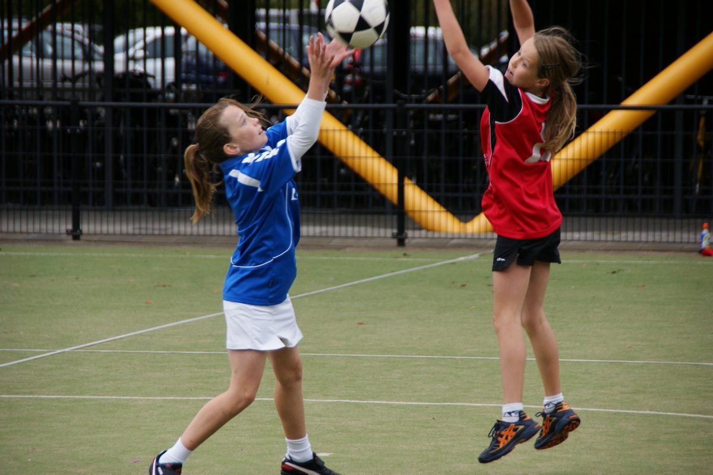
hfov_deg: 9.2
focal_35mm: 225
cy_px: 238
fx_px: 4454
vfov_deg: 6.1
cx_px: 356
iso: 200
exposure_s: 1/320
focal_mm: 150
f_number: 6.3
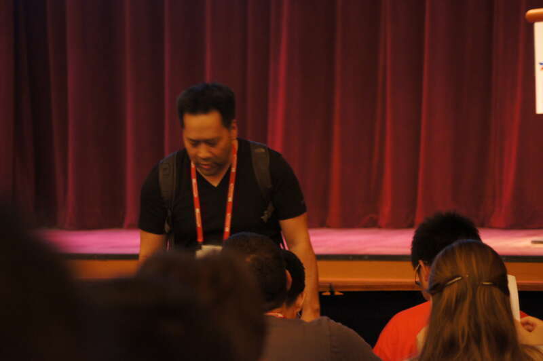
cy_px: 180
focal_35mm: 120
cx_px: 272
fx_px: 1808
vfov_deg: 11.4
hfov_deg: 17.1
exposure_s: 1/8
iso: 1600
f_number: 4
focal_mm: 80
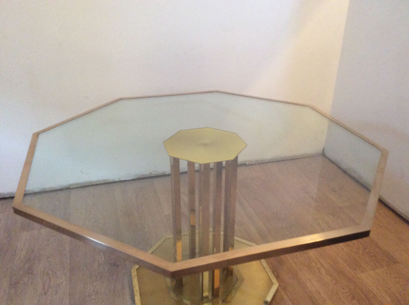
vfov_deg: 44.1
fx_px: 378
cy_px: 152
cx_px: 204
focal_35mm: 32
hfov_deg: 56.9
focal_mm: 3.3
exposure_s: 1/25
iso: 250
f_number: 2.4
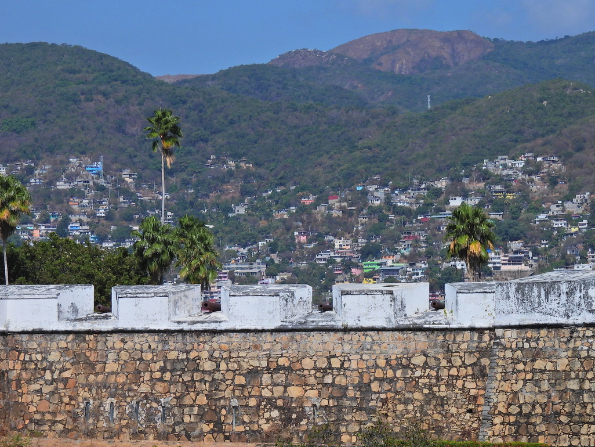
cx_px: 331
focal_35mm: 212
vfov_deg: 7.0
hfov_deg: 9.3
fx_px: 3645
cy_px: 266
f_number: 5
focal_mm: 30.3
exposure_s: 1/2000
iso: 100
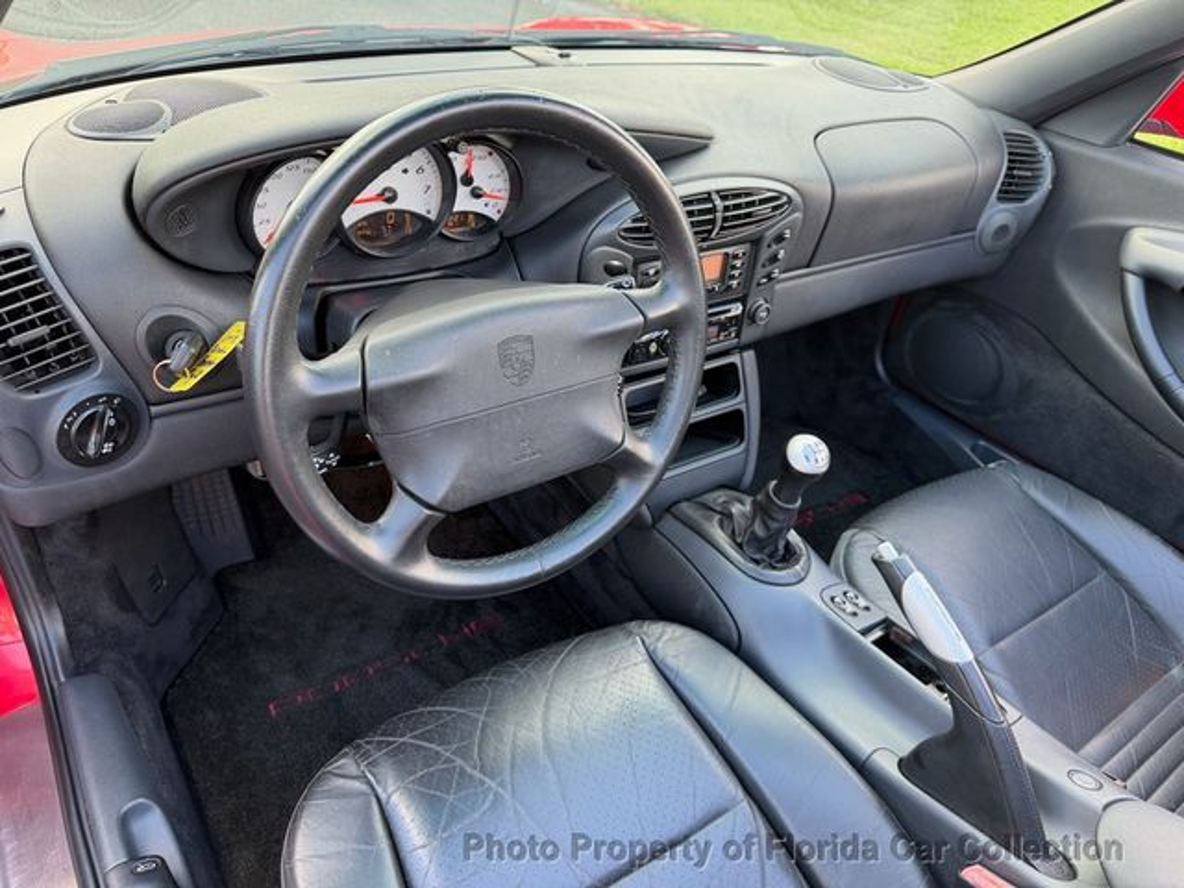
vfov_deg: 56.8
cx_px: 592
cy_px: 444
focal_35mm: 24
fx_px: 821
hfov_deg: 71.6
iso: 100
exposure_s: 1/121
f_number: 1.78
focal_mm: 6.76
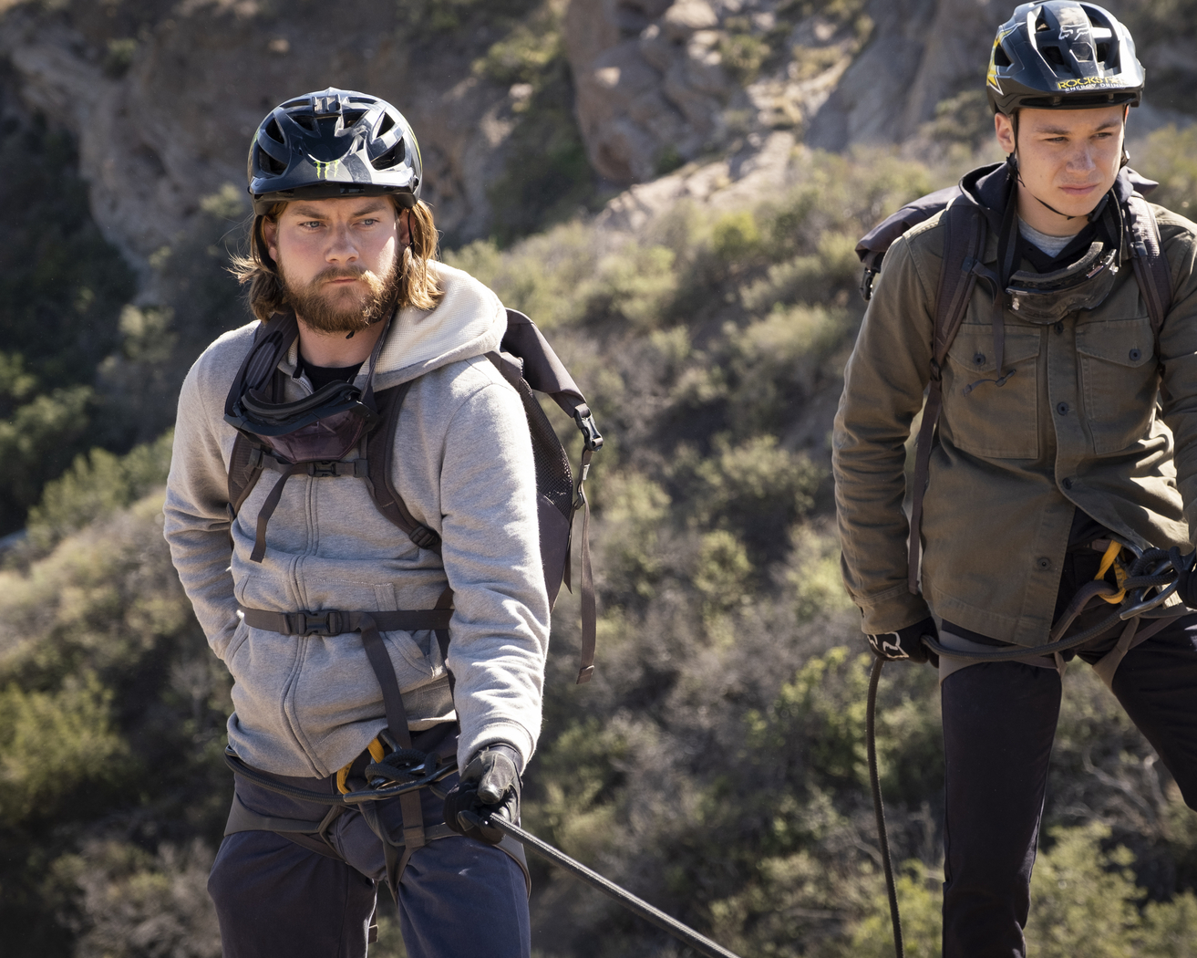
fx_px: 3330
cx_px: 691
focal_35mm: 94
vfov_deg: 16.4
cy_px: 477
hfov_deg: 20.4
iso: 400
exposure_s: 1/640
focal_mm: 55
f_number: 4.5
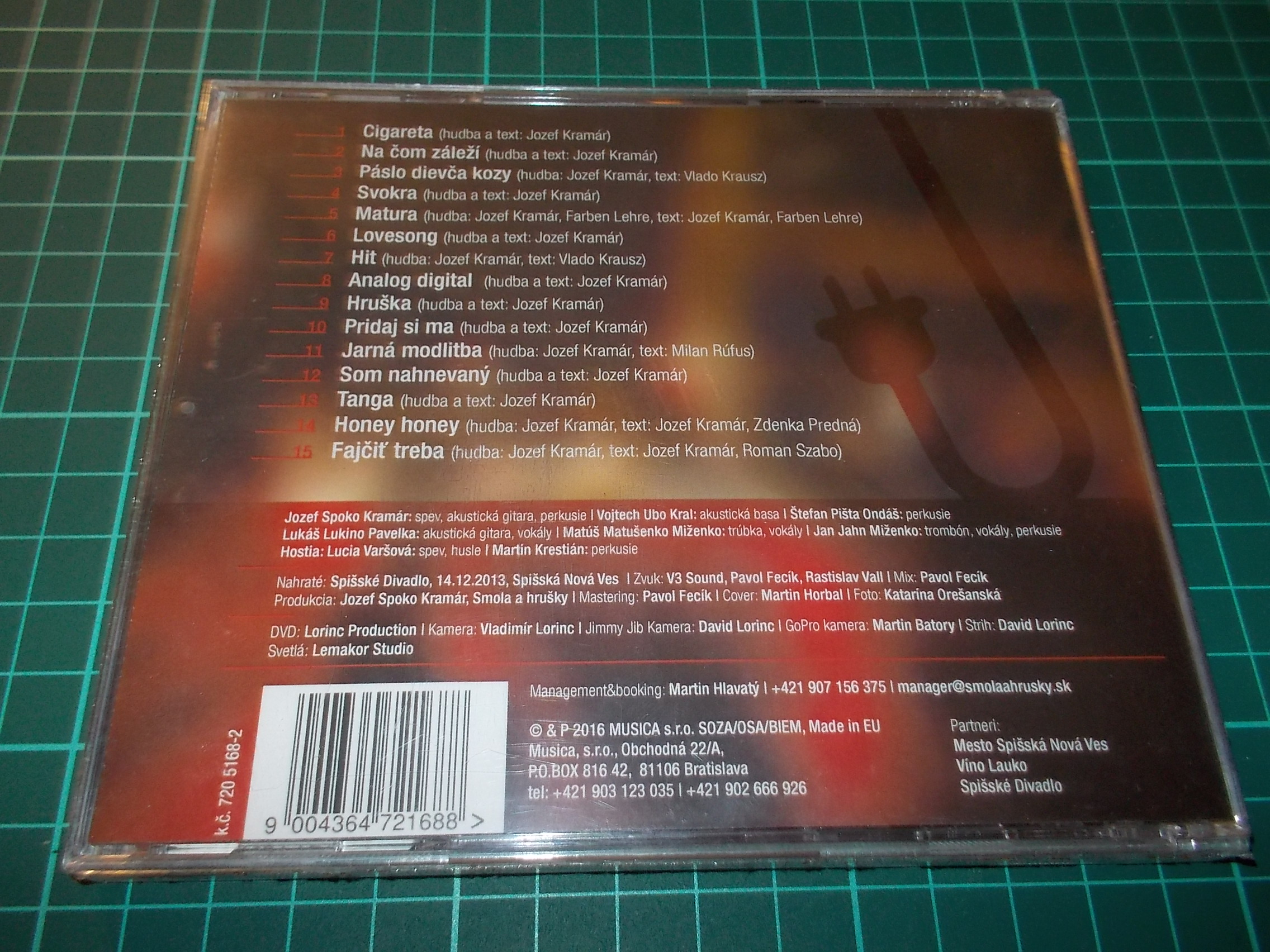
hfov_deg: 61.7
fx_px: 1064
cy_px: 476
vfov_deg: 48.2
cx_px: 635
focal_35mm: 29
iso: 200
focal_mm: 4.1
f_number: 3.3
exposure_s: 1/30
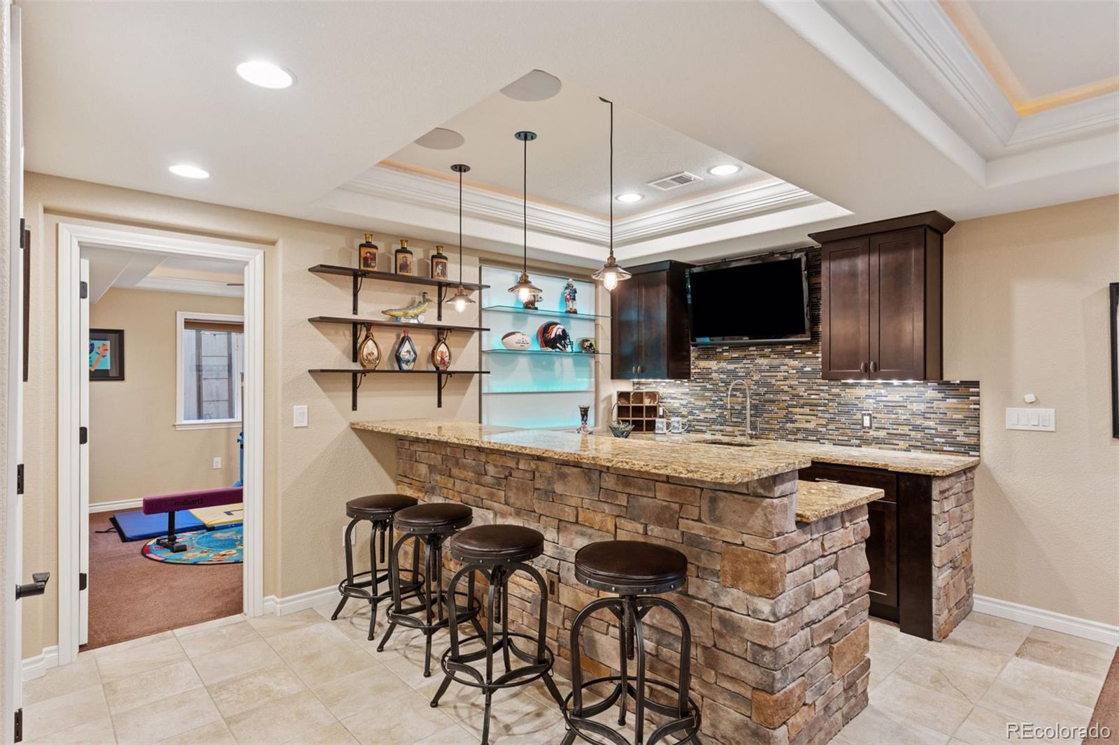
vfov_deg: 64.5
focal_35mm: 19
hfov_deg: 86.9
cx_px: 560
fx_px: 590
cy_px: 372
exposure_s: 1/5
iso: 400
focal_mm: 19
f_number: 8
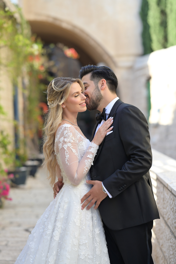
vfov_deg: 23.9
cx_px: 88
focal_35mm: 85
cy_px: 132
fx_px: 623
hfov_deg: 16.1
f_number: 2.5
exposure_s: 1/640
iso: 200
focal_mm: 85
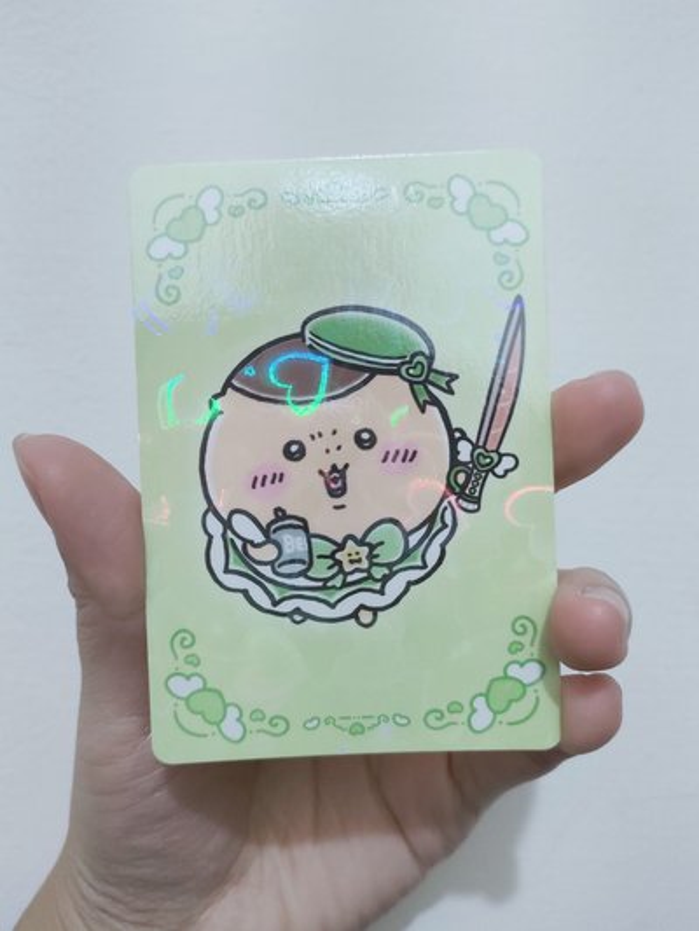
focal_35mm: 27
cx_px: 350
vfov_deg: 65.3
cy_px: 466
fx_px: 727
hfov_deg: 51.4
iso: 869
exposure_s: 1/33
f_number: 1.7
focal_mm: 4.73
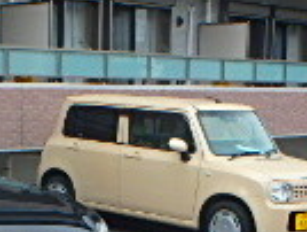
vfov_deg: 14.6
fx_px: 888
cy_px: 230
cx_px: -21
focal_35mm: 100
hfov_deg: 18.9
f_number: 3.5
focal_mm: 3.7
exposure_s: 1/500
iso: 125
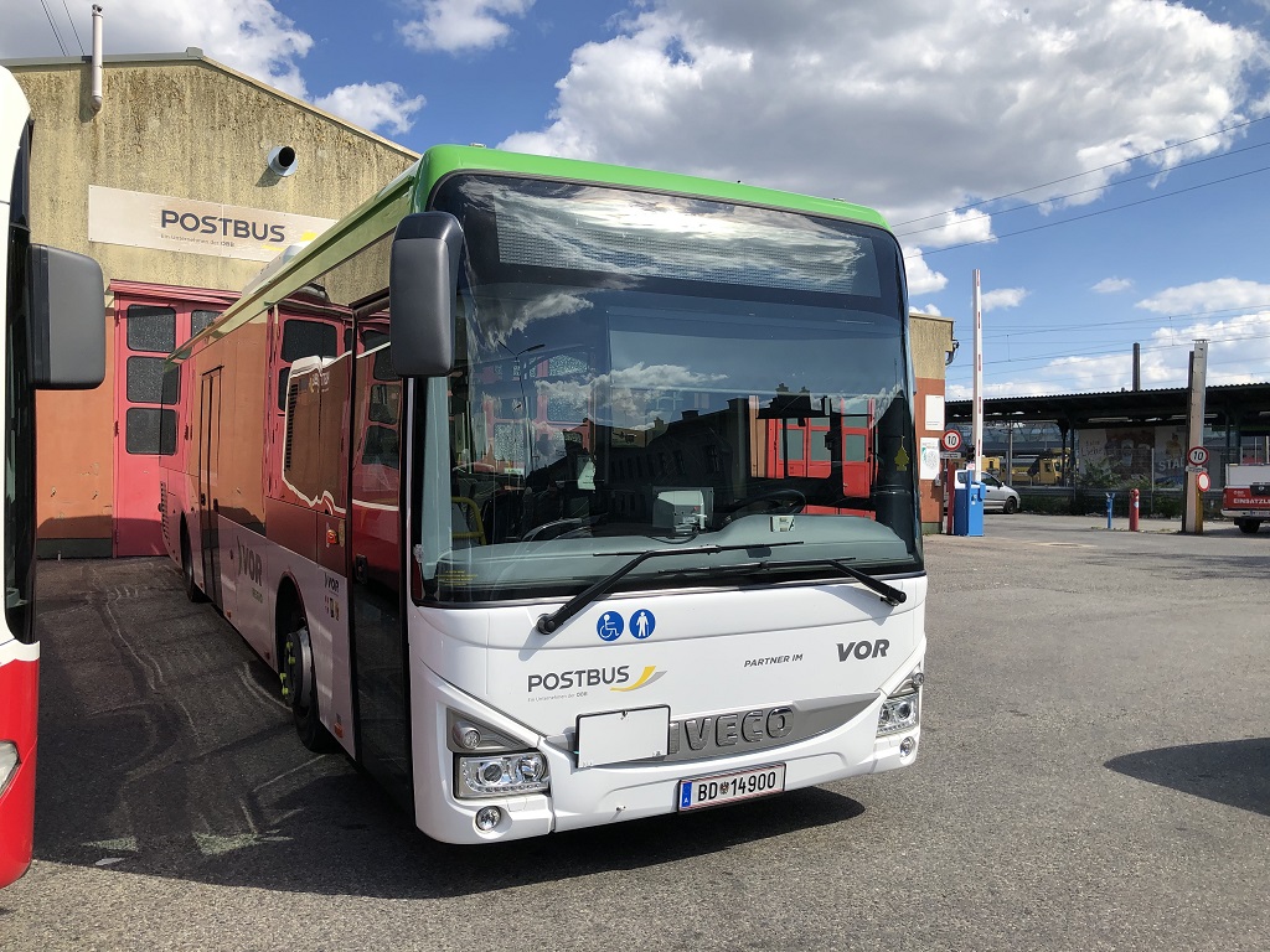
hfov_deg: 63.4
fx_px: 1027
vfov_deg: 49.7
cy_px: 476
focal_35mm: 28
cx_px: 635
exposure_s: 1/2183
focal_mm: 4
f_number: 1.8
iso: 20
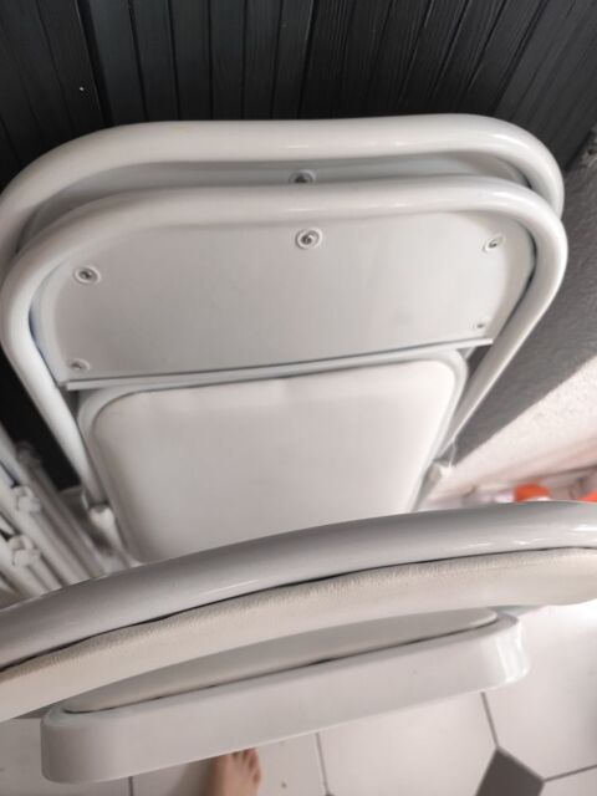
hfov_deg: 58.9
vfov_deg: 73.9
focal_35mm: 23
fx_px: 529
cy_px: 398
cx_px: 298
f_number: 1.65
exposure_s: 1/100
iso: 1000
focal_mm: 6.19
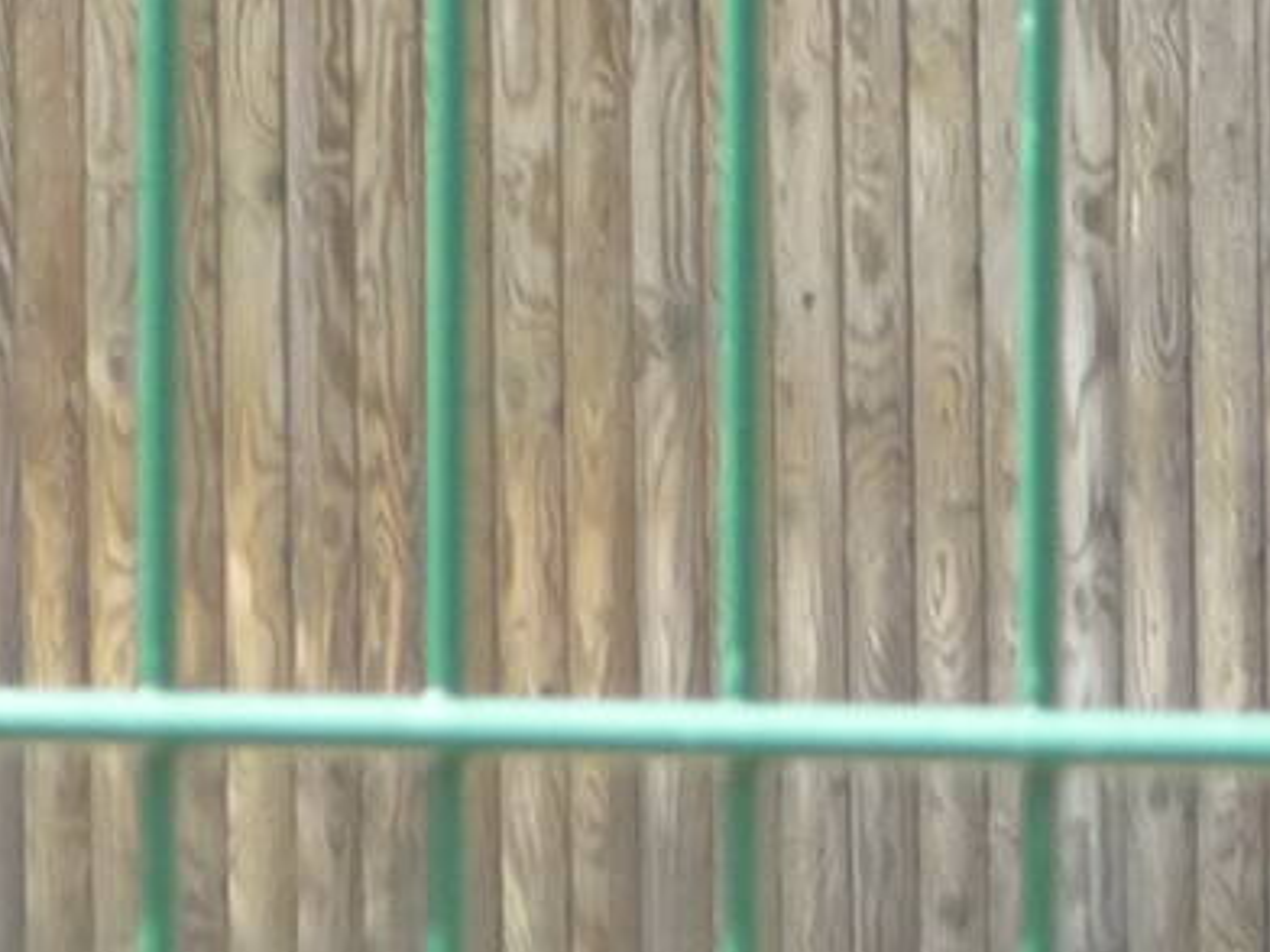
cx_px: 1309
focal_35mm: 519
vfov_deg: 2.9
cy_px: -240
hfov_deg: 3.8
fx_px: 19041
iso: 200
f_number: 5.1
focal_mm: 16.5
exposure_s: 1/125
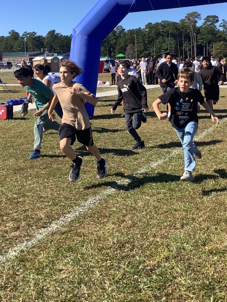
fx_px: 393
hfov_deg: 32.2
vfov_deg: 41.2
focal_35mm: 45
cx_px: 122
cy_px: 89
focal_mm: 3.3
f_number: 2.4
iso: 25
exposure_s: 1/936
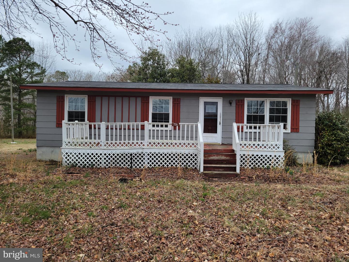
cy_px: 131
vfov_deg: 53.1
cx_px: 174
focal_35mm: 26
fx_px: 262
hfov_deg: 67.3
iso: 40
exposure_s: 1/1000
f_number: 1.8
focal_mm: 5.4
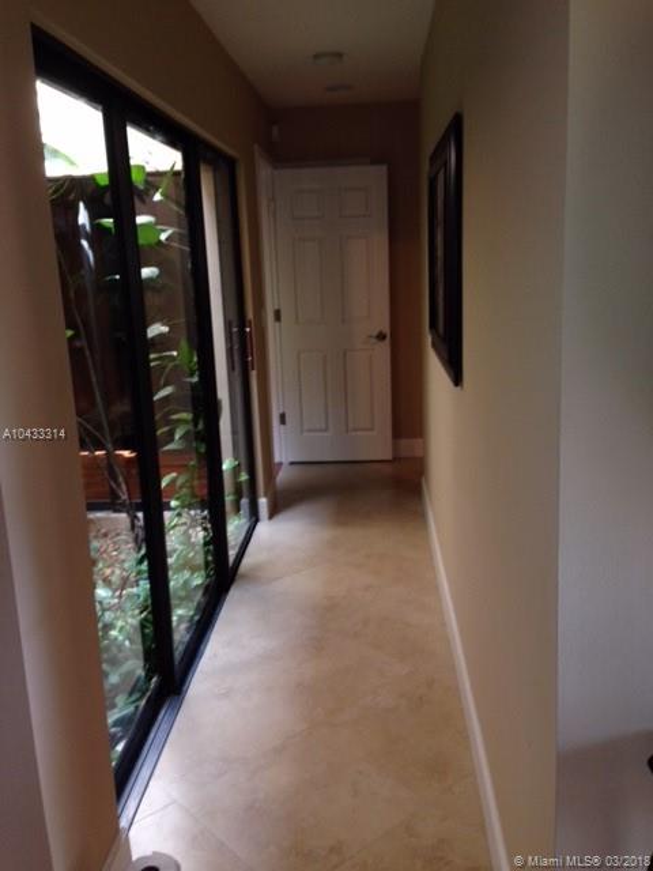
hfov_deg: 42.9
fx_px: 830
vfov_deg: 55.4
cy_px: 436
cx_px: 326
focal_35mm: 33
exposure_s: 1/20
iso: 64
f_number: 2.4
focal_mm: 4.12
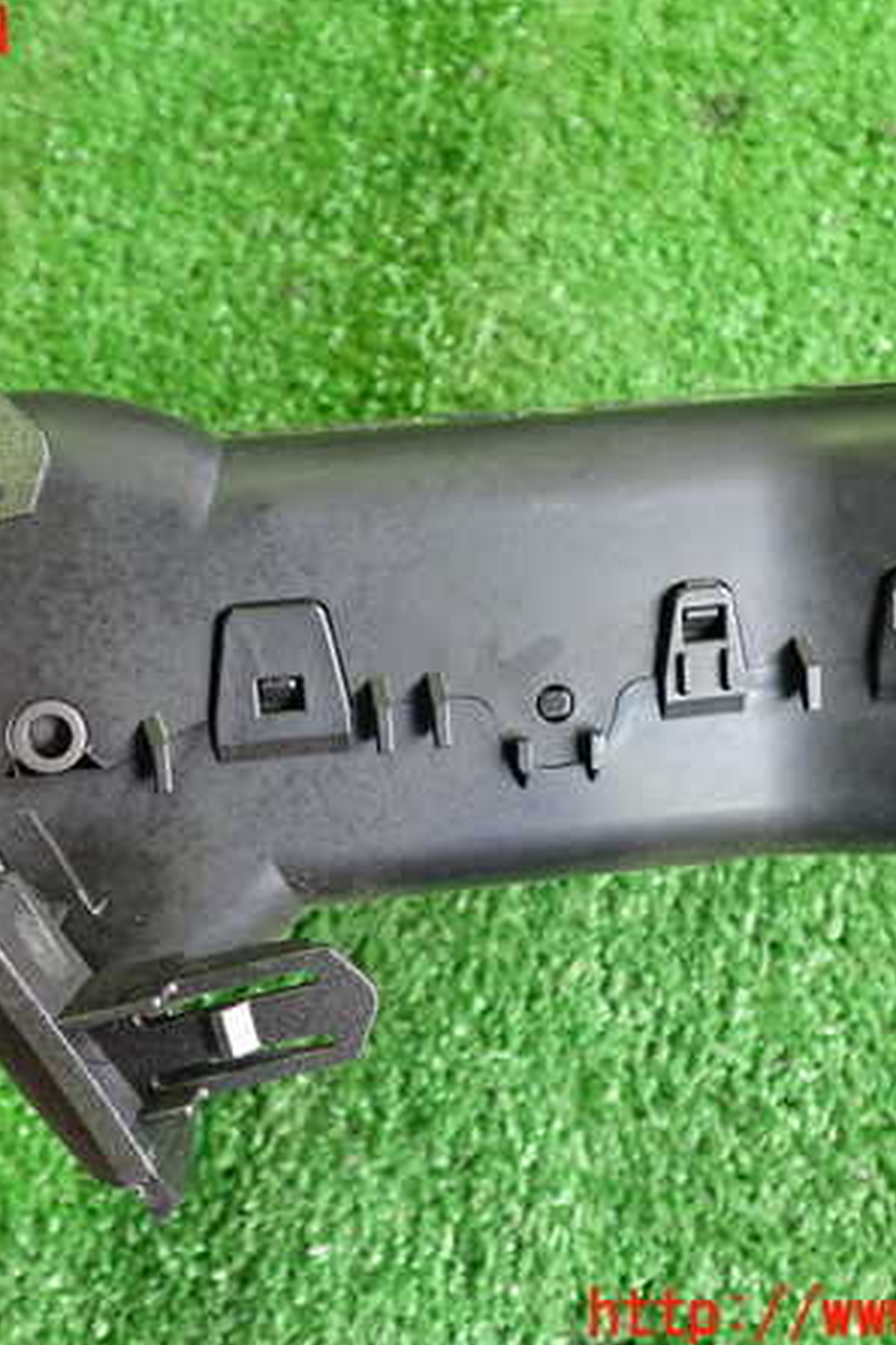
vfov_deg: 46.4
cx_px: 365
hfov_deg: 31.8
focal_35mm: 42
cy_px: 676
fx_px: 1569
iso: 320
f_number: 2.3
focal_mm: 5.4
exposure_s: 1/30
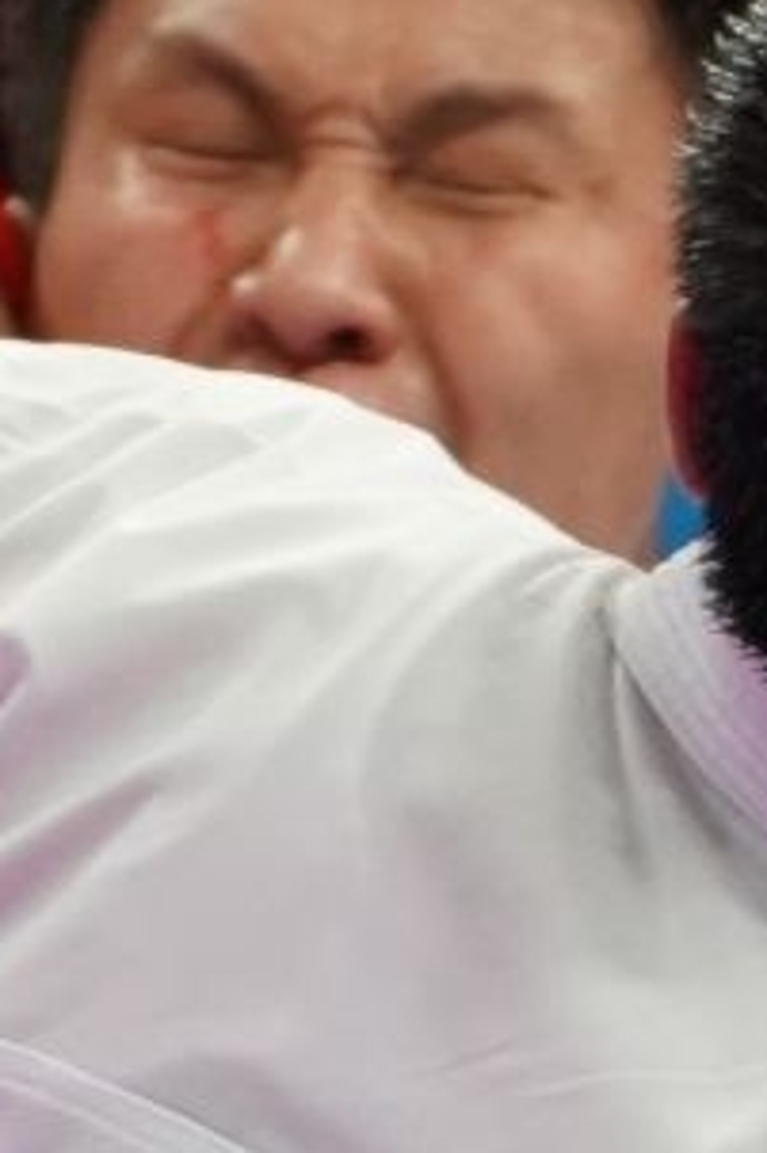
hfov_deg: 0.5
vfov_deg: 0.8
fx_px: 80173
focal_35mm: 2506
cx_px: -15
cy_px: 393
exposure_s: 1/1000
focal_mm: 280
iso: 3200
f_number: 4
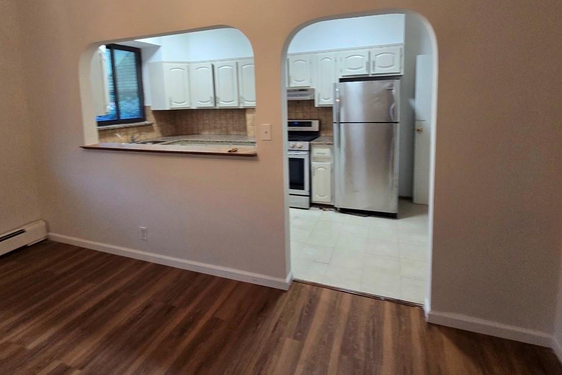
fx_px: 265
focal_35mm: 17
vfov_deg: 69.1
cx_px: 282
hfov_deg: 93.3
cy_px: 136
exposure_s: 1/60
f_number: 2.2
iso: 200
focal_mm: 2.2
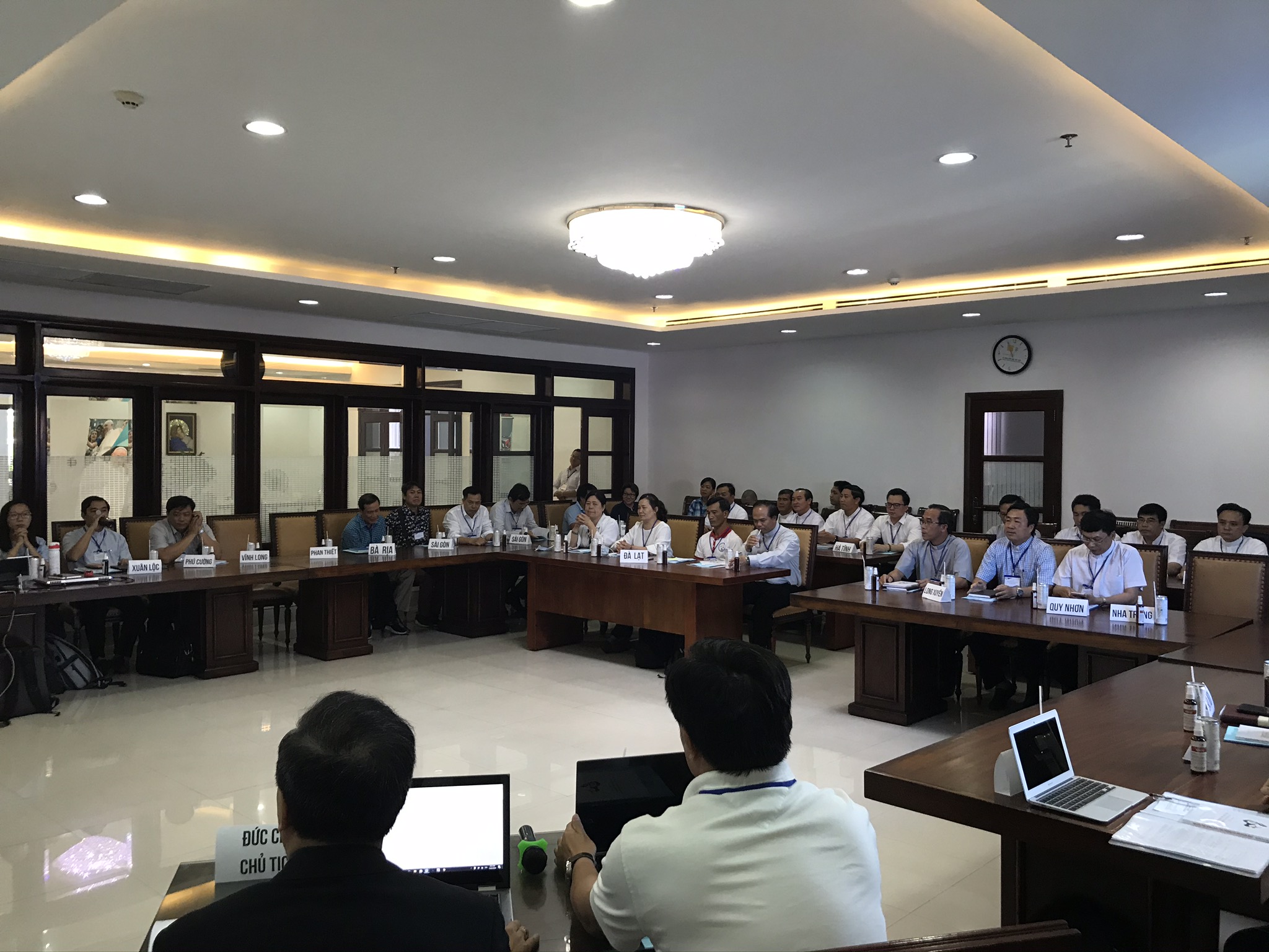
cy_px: 476
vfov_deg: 49.7
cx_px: 634
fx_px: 1026
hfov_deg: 63.4
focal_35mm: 28
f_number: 1.8
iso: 40
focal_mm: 3.99
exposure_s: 1/20
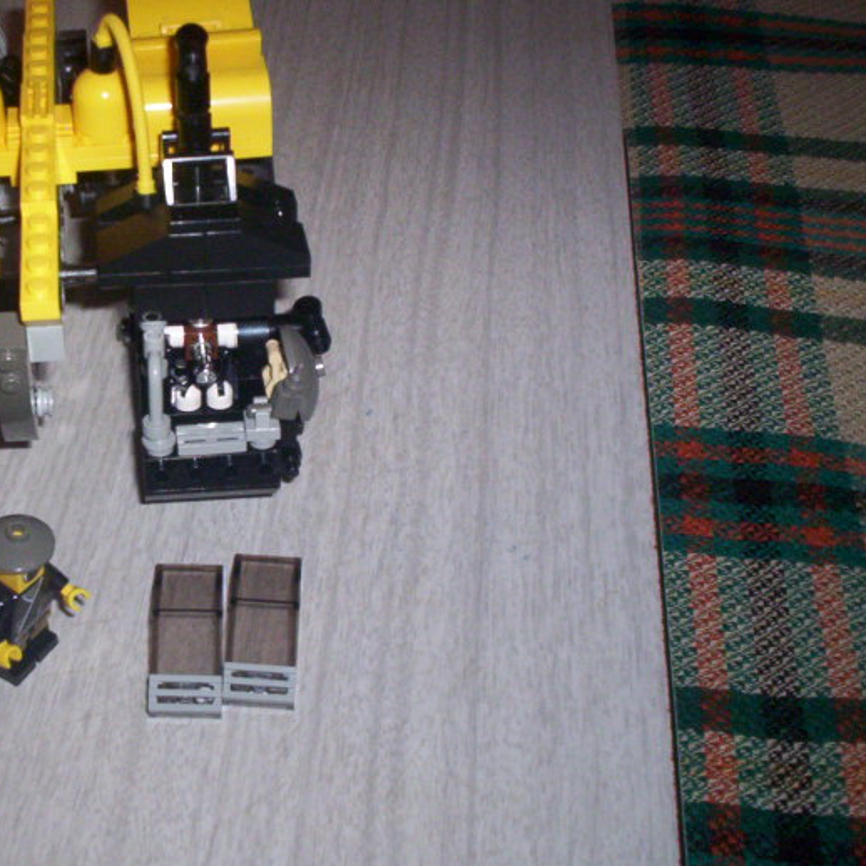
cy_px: 381
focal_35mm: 53
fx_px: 1500
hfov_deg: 31.6
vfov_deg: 32.2
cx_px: 206
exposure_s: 1/60
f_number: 4.5
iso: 140
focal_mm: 4.99
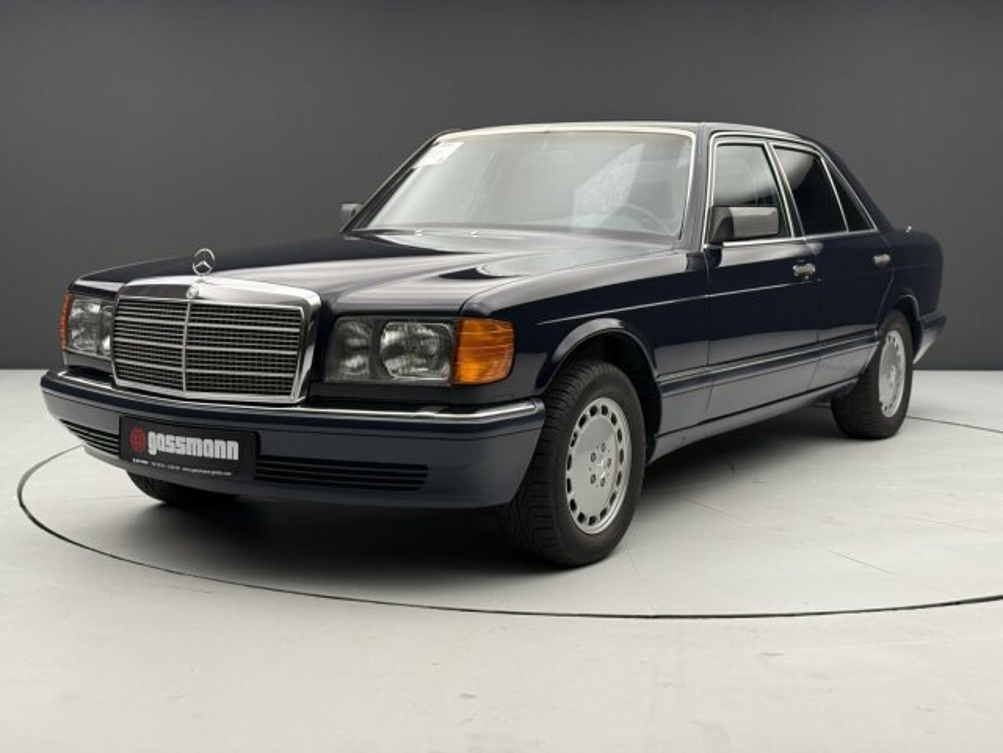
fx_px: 1391
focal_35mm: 48
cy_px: 376
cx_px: 502
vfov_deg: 30.3
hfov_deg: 39.7
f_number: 1.78
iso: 160
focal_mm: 6.76
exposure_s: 1/99
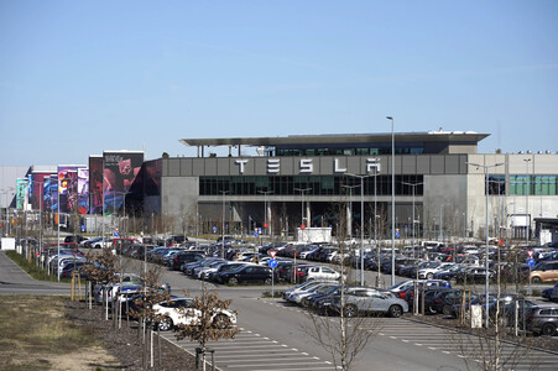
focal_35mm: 122
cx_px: 279
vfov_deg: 11.2
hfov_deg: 16.8
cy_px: 186
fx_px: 1890
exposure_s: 1/800
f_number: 7.1
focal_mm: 122
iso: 100
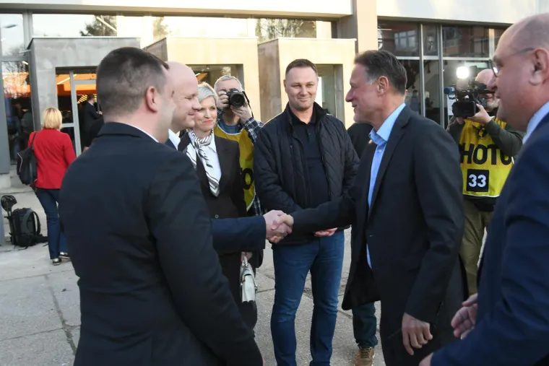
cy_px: 183
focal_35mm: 36
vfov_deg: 36.9
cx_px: 274
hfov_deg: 53.1
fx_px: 549
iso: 640
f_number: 4
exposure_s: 1/800
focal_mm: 24
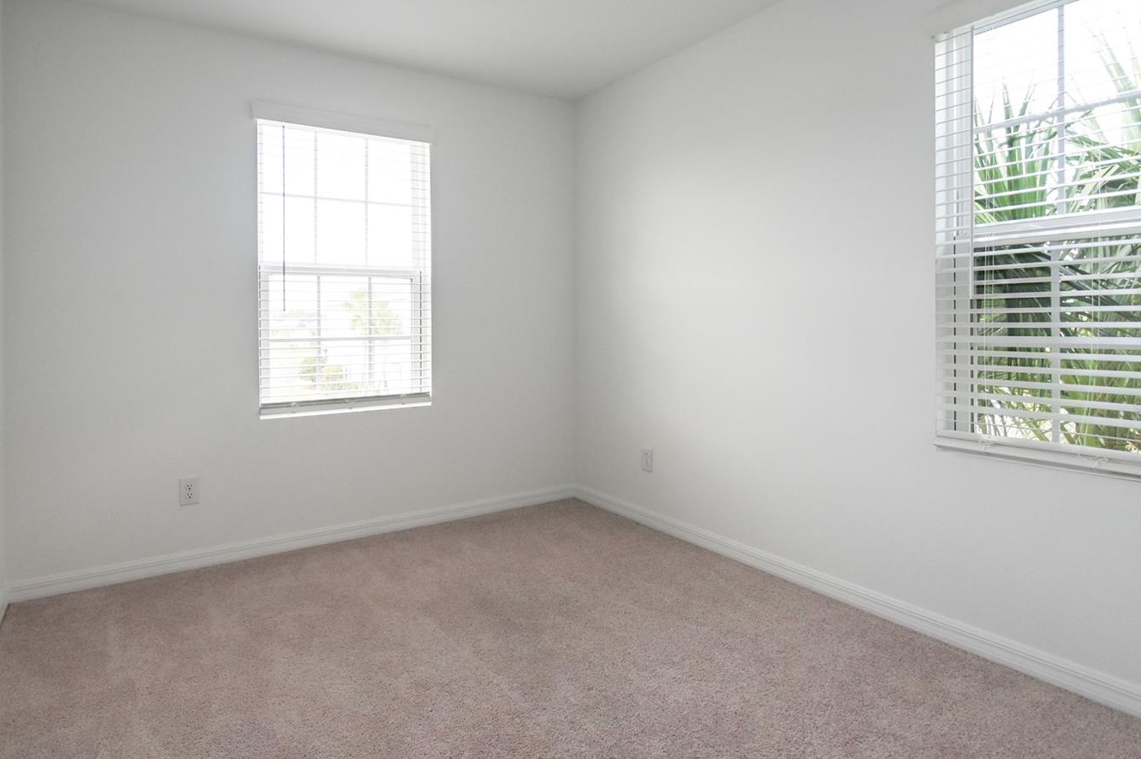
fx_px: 570
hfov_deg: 89.9
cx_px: 526
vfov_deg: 67.2
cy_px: 407
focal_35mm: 18
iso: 220
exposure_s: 1/125
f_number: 3.5
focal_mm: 10
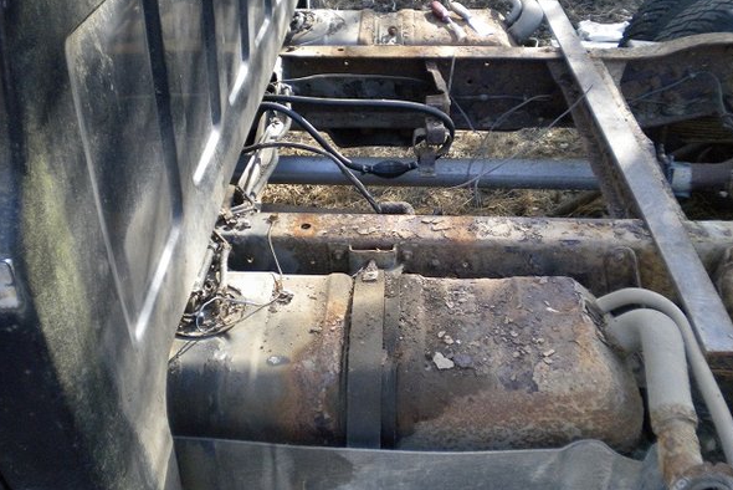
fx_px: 754
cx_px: 369
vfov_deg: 36.0
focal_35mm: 37
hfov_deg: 51.9
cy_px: 234
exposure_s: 1/500
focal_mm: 6.3
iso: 339
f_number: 3.1
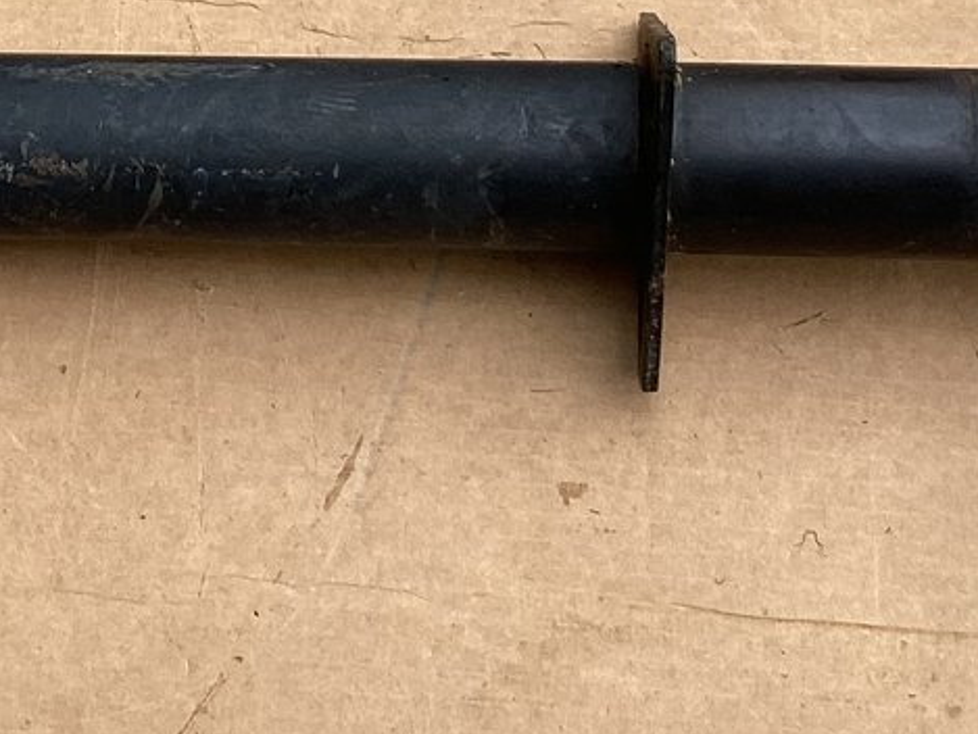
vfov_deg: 14.5
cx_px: 241
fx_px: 2826
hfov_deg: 19.5
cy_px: -43
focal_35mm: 100
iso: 25
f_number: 2.4
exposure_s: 1/347
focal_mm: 3.3
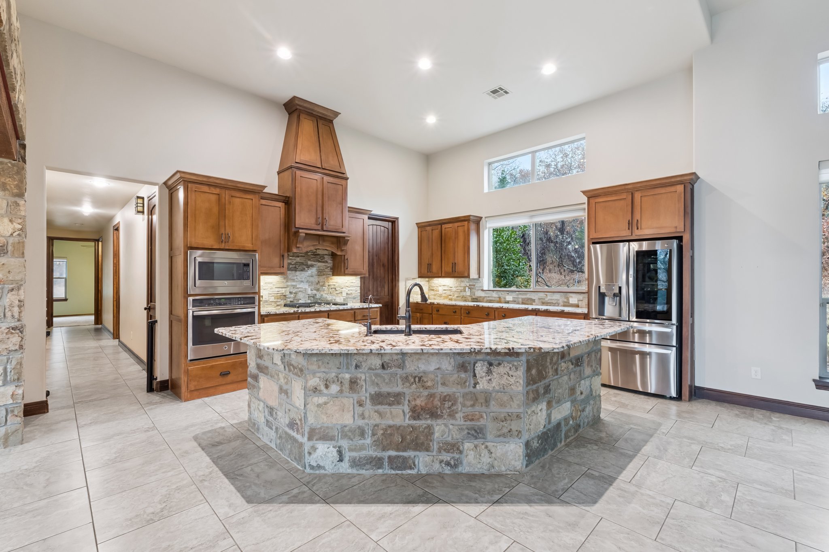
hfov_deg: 97.1
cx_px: 414
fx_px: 366
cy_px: 276
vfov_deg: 74.1
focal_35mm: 16
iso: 200
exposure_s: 1/8
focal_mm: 10.6
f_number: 8
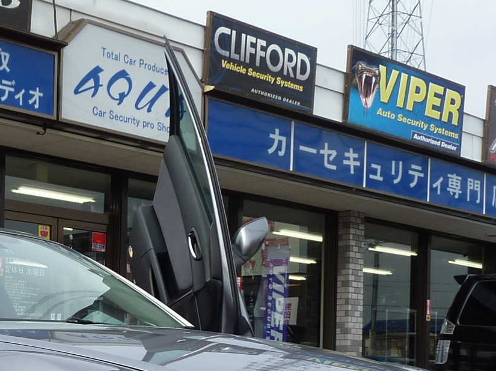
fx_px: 1103
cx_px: 16
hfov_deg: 24.4
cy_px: 374
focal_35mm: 77
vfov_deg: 18.6
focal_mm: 4.1
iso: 80
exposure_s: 1/400
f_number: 4
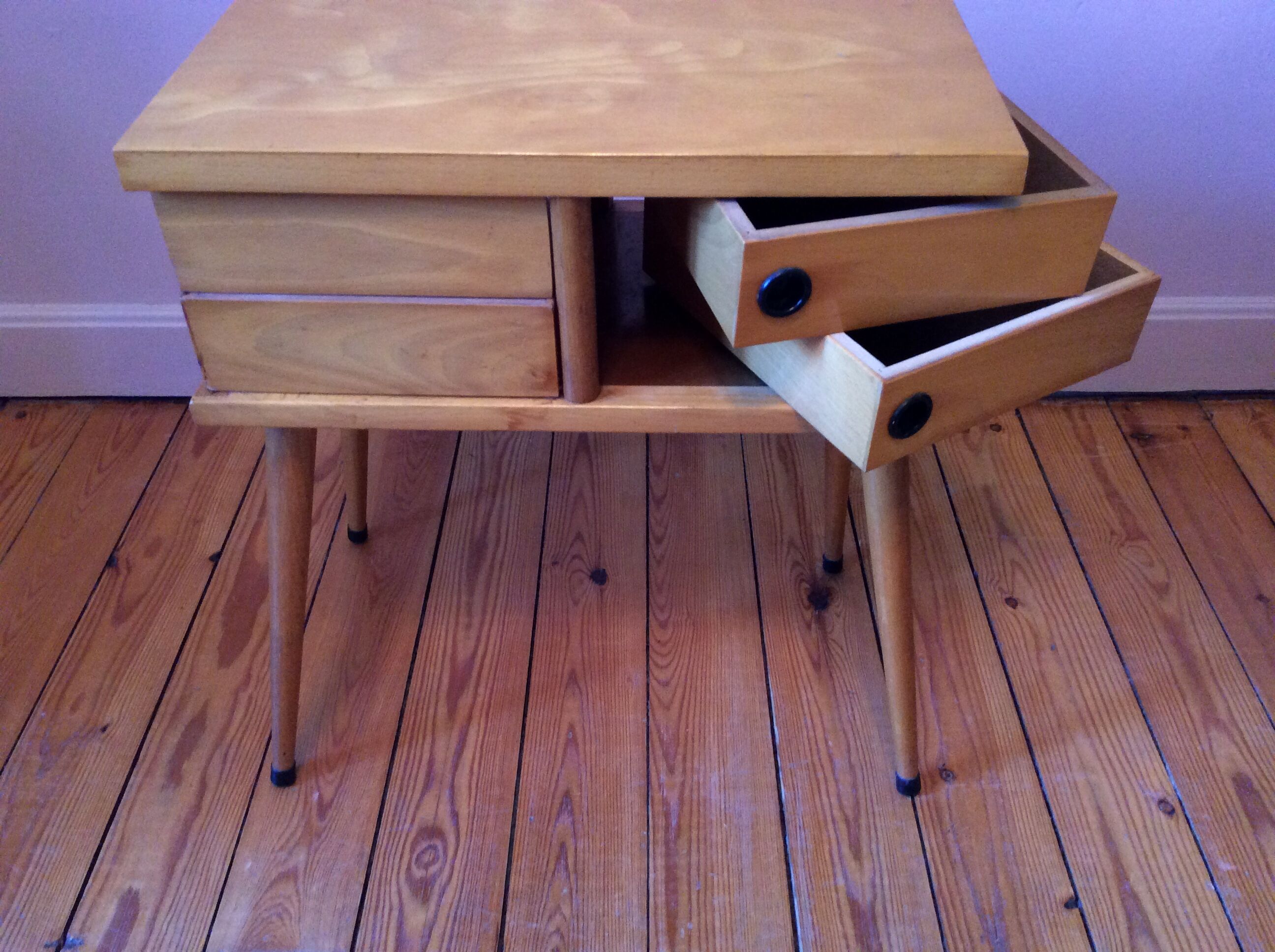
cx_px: 638
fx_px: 1177
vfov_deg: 44.1
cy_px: 476
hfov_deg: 56.9
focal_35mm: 32
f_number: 2.4
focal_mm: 3.3
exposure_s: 1/25
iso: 200
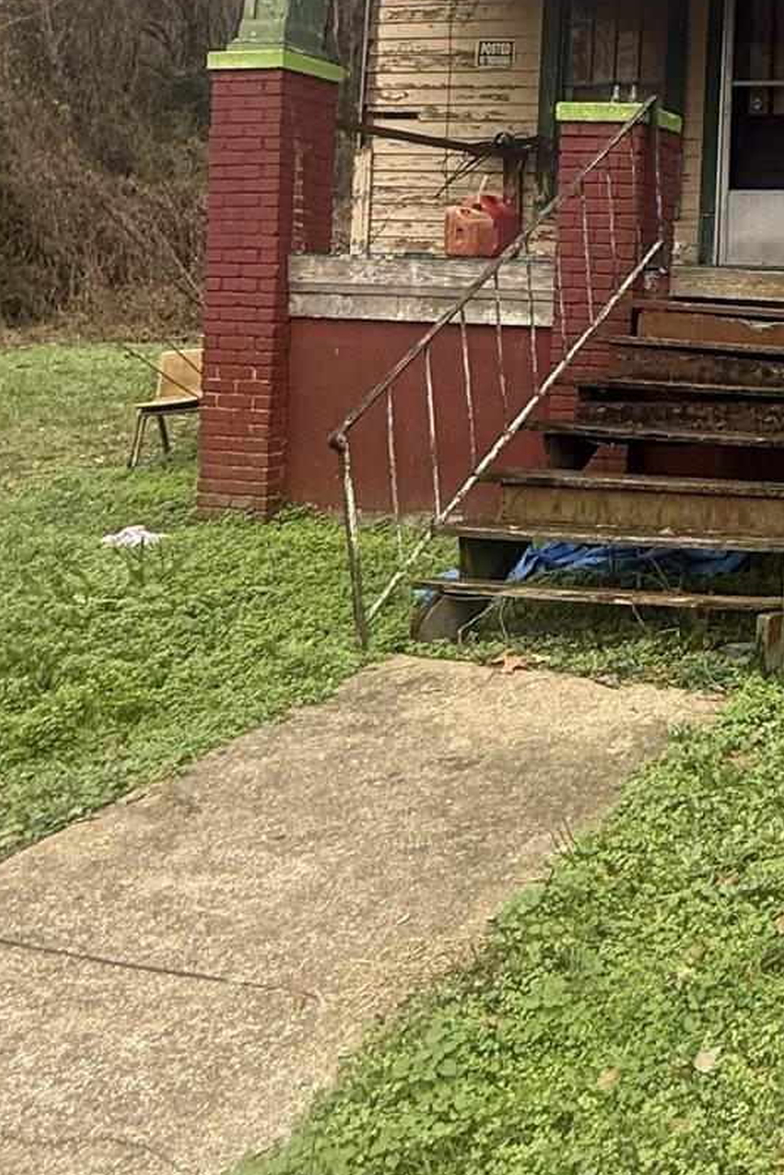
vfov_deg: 44.8
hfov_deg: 27.8
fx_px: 1371
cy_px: 290
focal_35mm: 42
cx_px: 950
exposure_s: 1/157
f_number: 2.2
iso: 64
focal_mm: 2.22
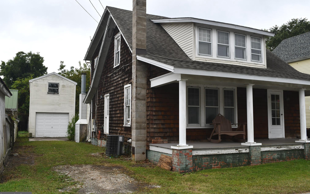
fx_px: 287
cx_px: 155
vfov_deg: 37.3
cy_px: 98
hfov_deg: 56.7
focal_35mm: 34
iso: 200
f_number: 7.1
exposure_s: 1/250
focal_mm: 22
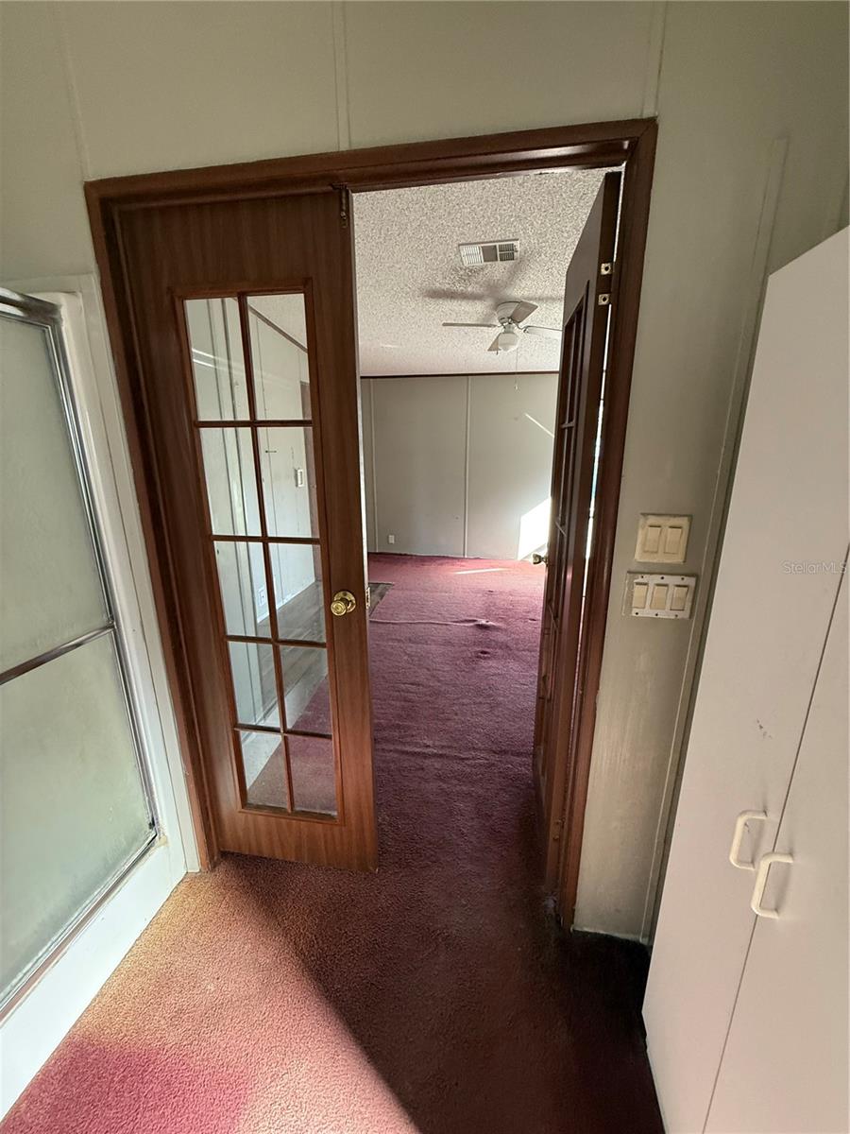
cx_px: 425
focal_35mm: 14
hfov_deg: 85.7
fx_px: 458
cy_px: 567
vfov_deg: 102.1
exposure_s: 1/79
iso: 320
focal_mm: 2.22
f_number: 2.2
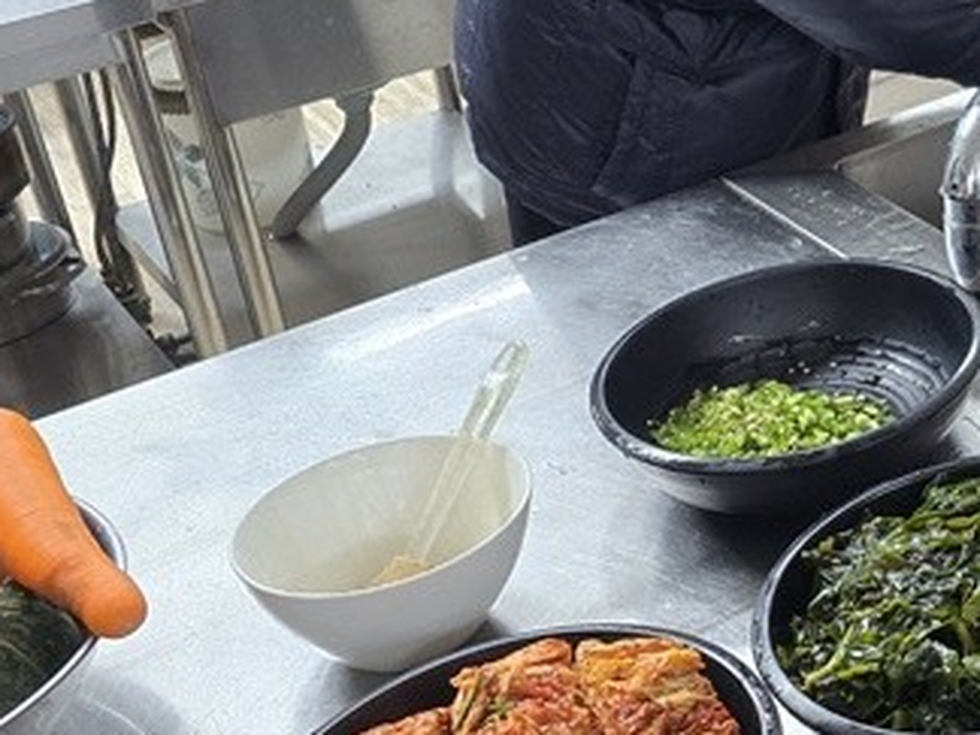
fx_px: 2010
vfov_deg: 20.5
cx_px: 1310
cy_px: 157
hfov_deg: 23.8
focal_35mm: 71
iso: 500
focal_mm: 6.3
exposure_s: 1/120
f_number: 1.7
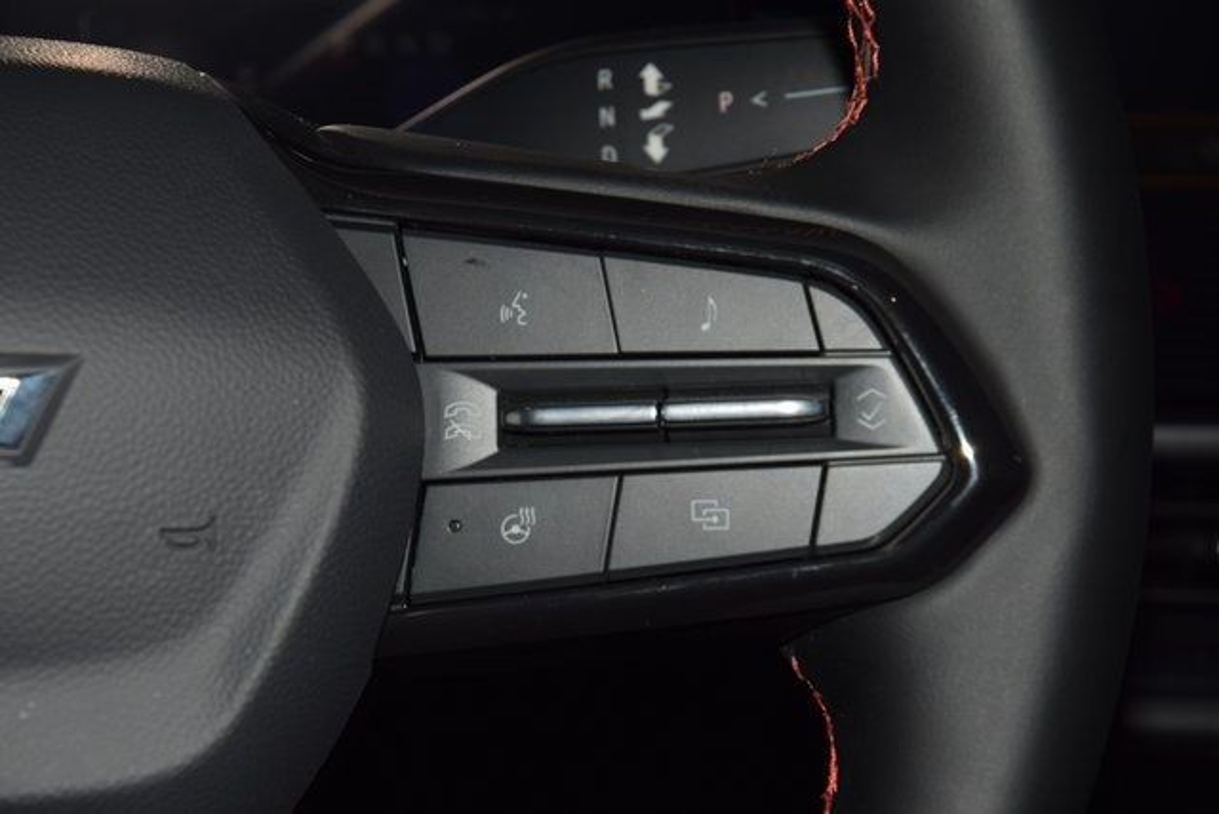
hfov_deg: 19.5
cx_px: 610
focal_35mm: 105
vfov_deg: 13.0
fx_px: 3556
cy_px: 407
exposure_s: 1/125
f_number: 8
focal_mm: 70
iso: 100
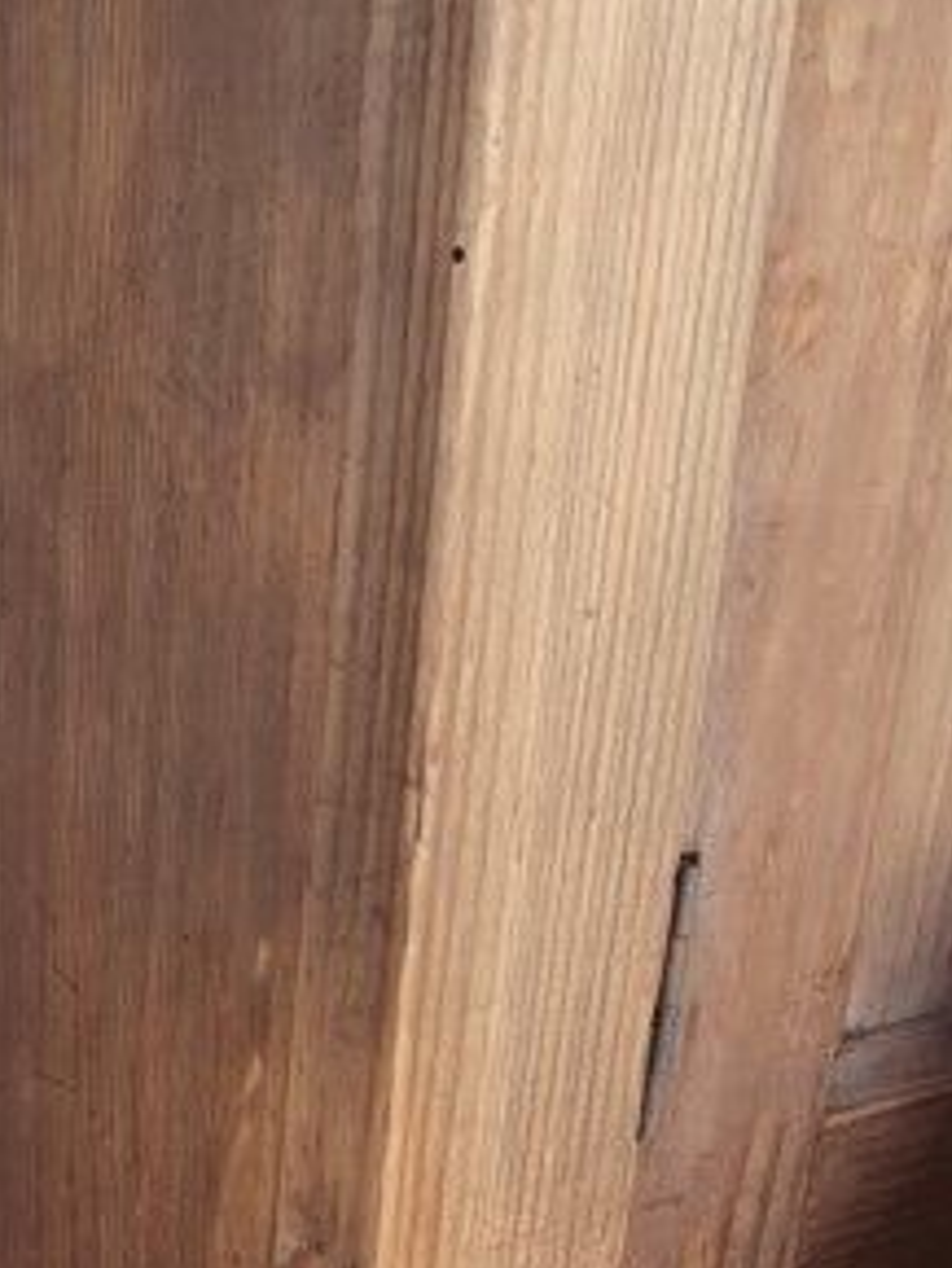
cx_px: 101
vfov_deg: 25.1
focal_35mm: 72
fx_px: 2638
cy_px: 1391
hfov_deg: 20.1
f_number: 2.4
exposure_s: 1/100
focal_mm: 4.32
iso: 80
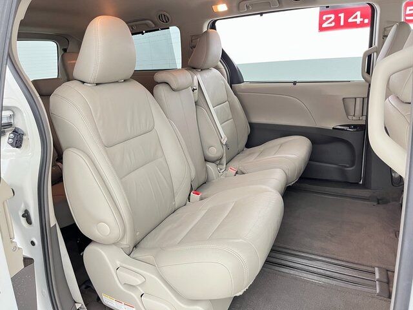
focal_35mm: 26
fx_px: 310
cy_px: 155
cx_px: 206
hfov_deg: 67.3
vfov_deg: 53.1
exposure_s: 1/40
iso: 640
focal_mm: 5.1
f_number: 1.6
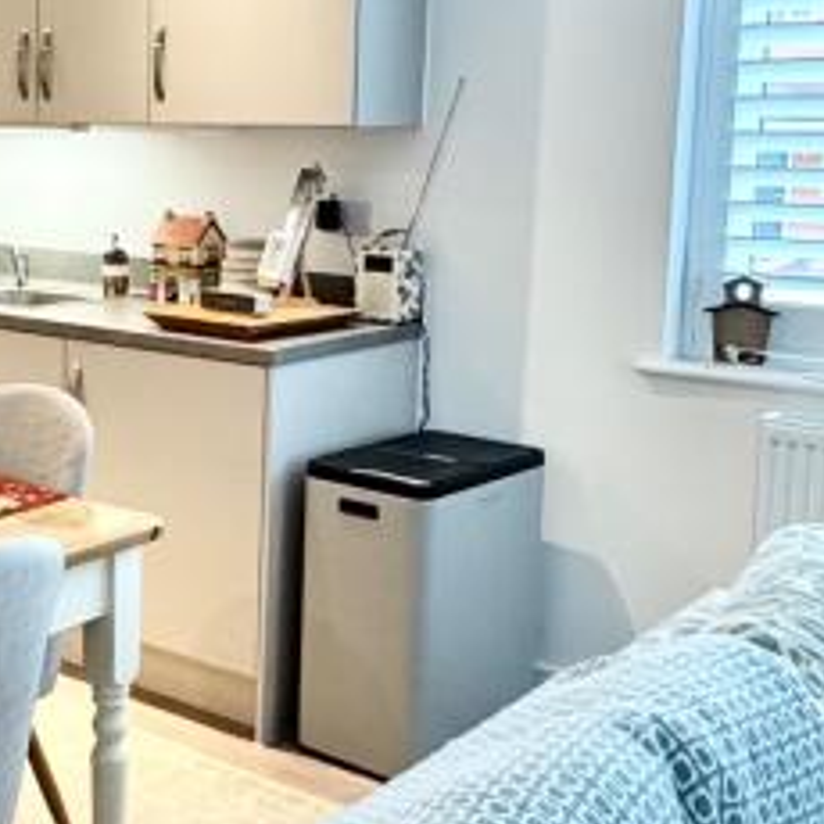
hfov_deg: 29.3
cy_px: 312
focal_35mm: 55
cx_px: 29
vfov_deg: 31.0
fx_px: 1481
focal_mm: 2.22
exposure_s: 1/100
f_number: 2.2
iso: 320
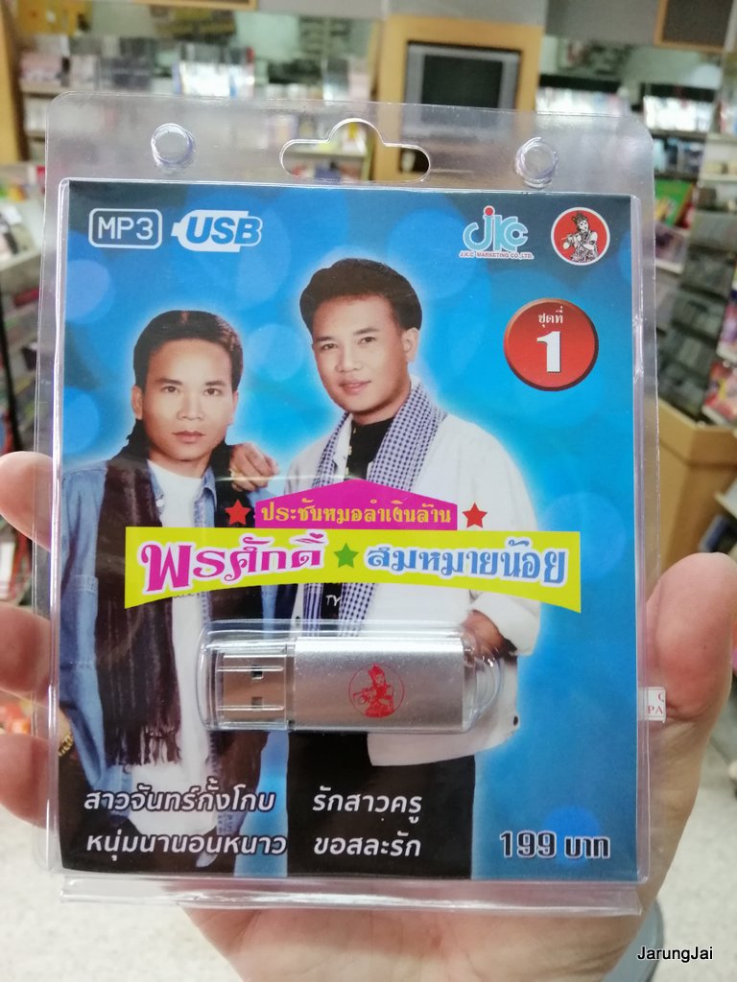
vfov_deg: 67.3
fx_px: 738
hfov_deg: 53.1
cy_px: 491
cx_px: 368
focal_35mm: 26
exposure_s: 1/25
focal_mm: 3.81
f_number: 2.2
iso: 400
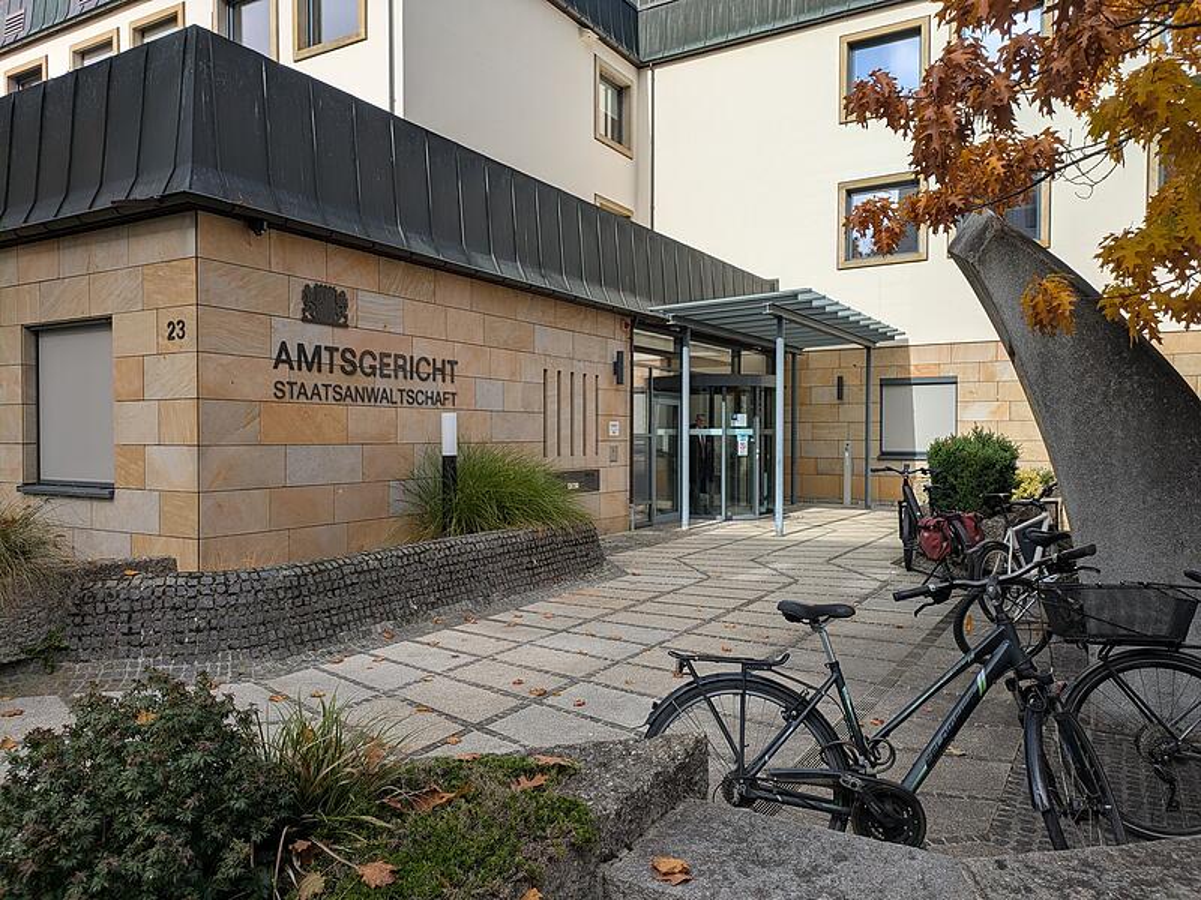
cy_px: 450
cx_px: 600
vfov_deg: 54.9
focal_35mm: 25
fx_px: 867
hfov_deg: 69.4
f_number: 1.89
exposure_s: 1/2370
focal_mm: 5.43
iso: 45
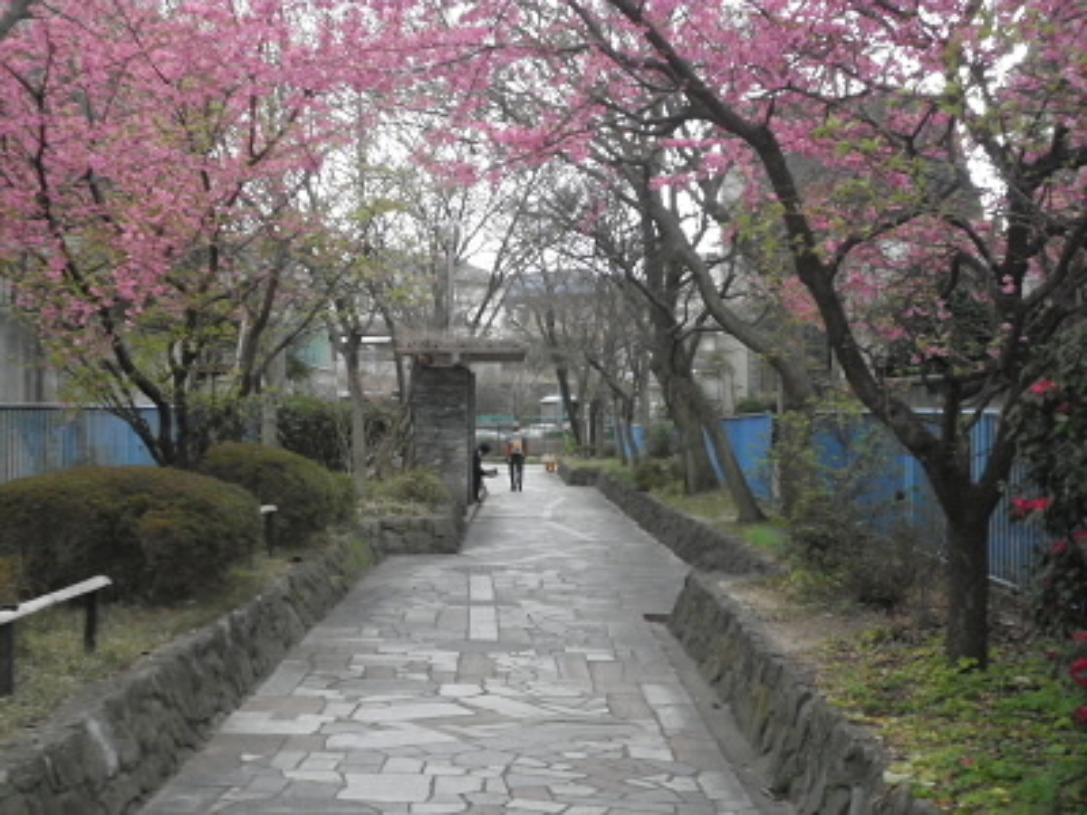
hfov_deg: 35.5
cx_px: 544
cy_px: 408
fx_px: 1696
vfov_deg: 27.0
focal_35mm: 54
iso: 640
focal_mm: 9.8
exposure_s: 1/80
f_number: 4.8
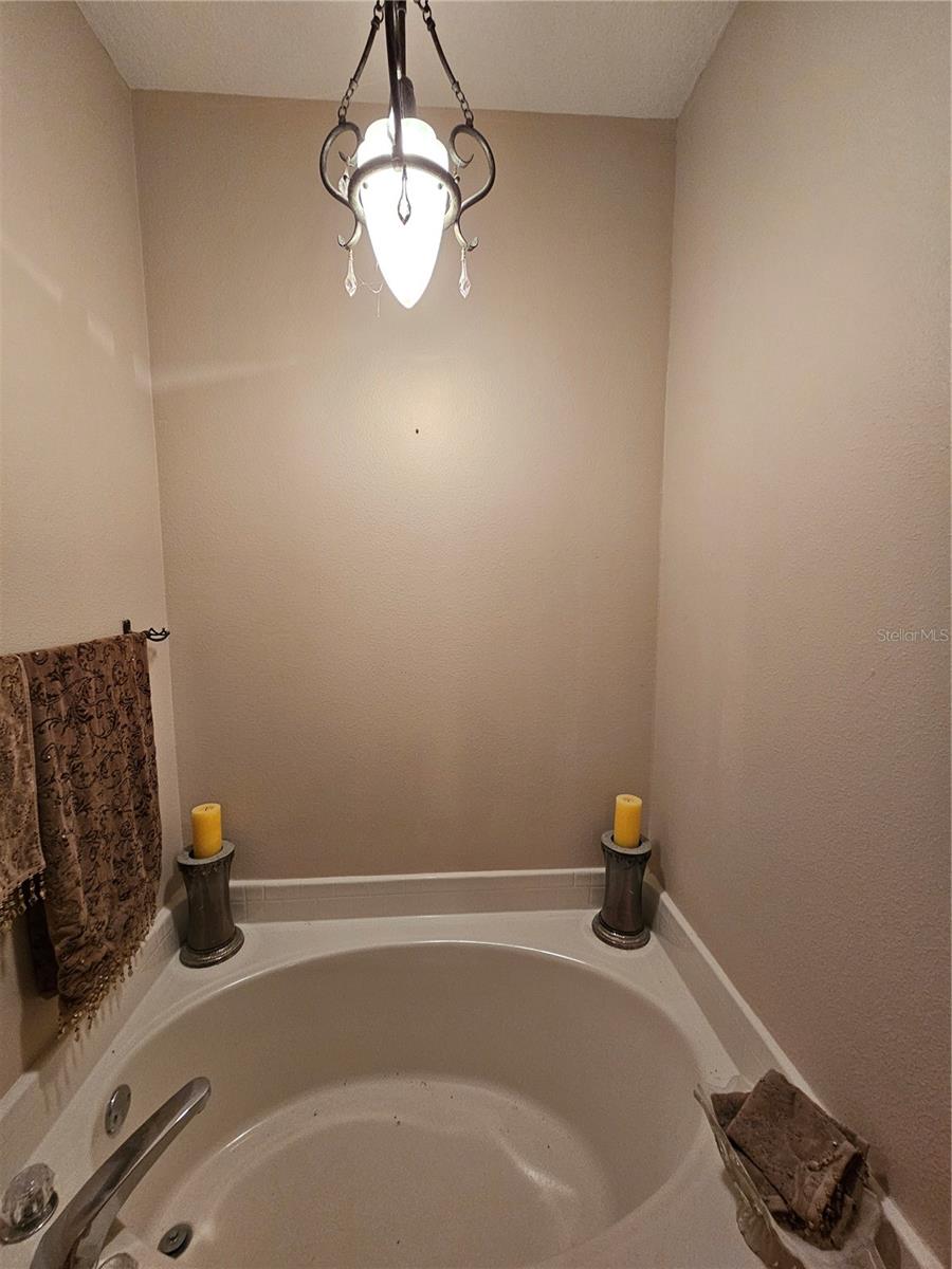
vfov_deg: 106.2
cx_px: 476
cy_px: 634
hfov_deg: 89.9
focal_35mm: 13
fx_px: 477
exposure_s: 1/40
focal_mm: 2.2
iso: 320
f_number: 2.2
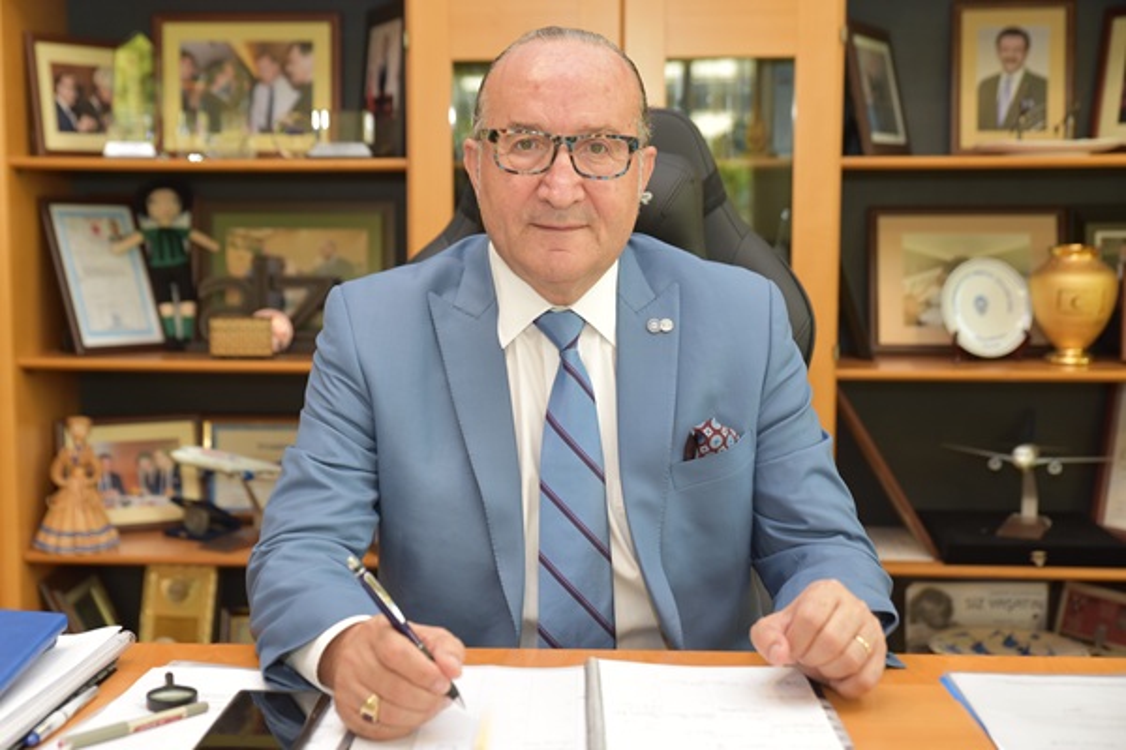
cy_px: 375
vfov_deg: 27.0
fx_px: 1564
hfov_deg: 39.6
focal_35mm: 50
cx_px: 563
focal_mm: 50
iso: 800
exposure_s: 1/60
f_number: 4
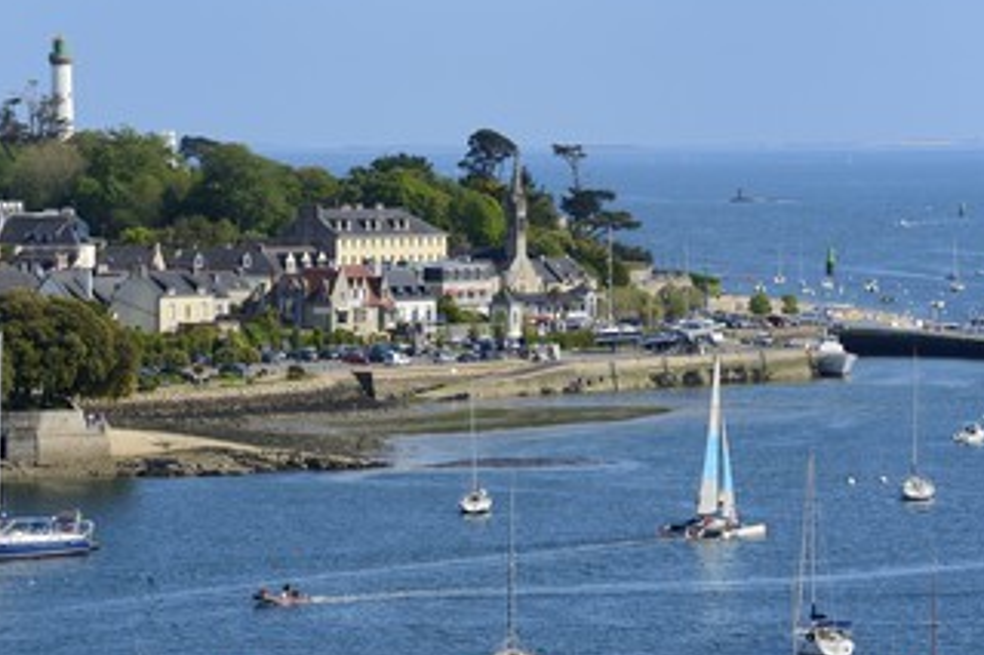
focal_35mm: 223
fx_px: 6092
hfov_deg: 9.2
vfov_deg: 6.2
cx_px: 464
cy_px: 289
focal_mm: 170
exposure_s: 1/320
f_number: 13
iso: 200
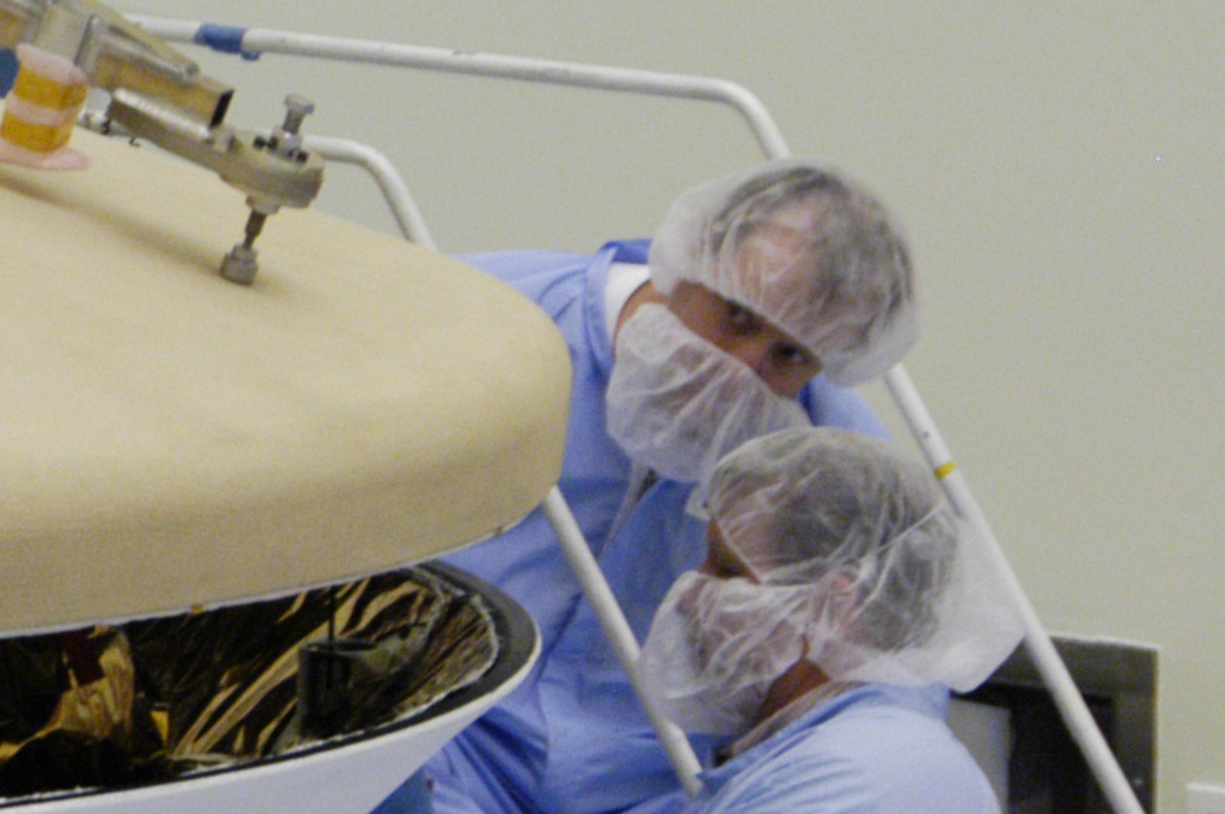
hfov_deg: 4.5
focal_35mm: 453
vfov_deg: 3.0
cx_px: -928
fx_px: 15401
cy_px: 808
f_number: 6.3
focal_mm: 80
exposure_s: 1/15
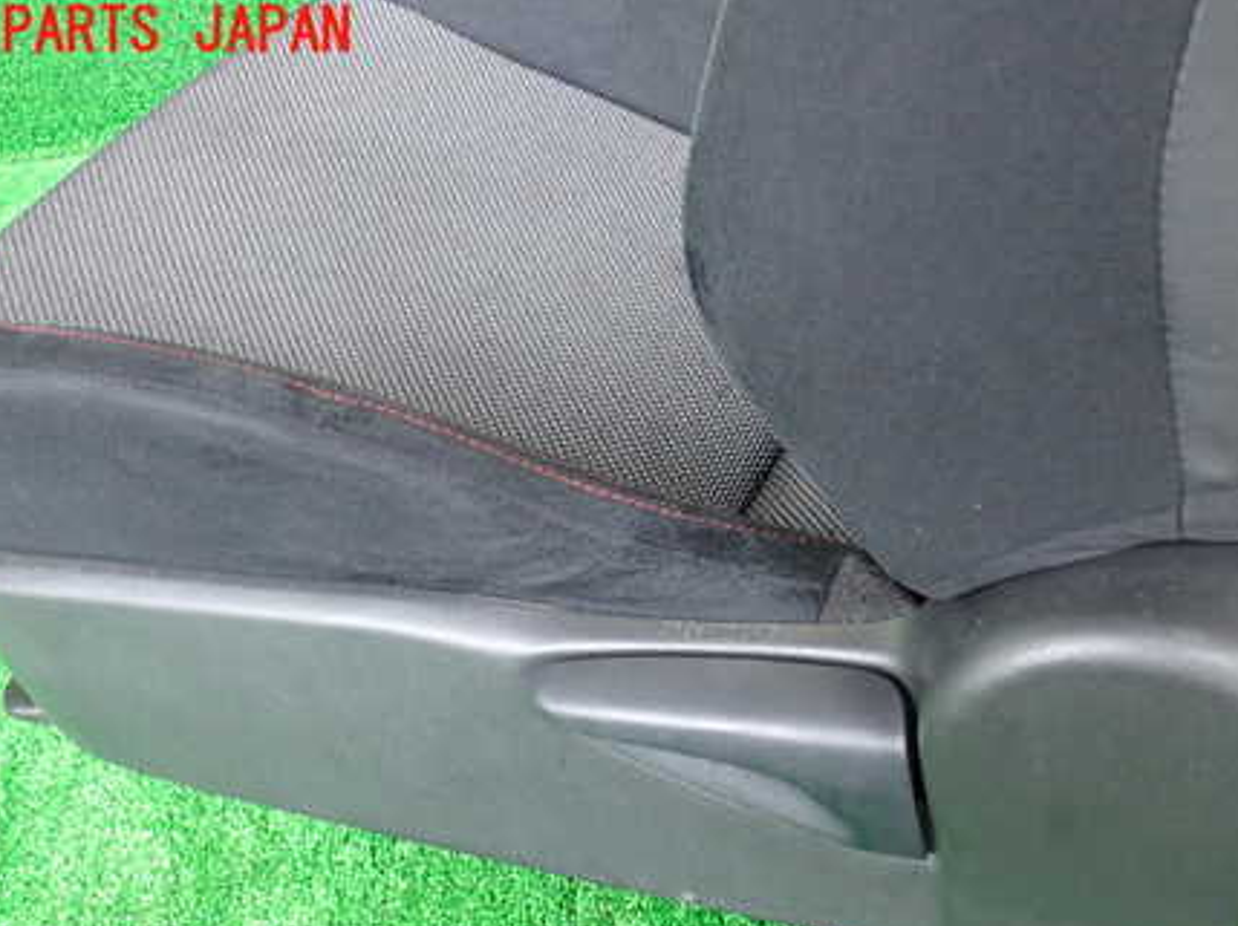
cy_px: 646
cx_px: 693
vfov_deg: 33.9
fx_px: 1501
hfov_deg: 44.7
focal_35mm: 42
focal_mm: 5.4
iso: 800
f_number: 2.3
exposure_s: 1/100
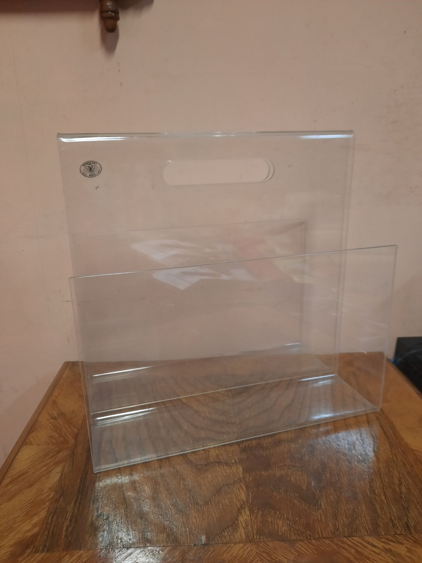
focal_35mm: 25
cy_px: 282
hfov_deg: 54.9
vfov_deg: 69.4
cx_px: 211
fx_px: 406
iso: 320
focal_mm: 4.6
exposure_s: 1/33
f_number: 2
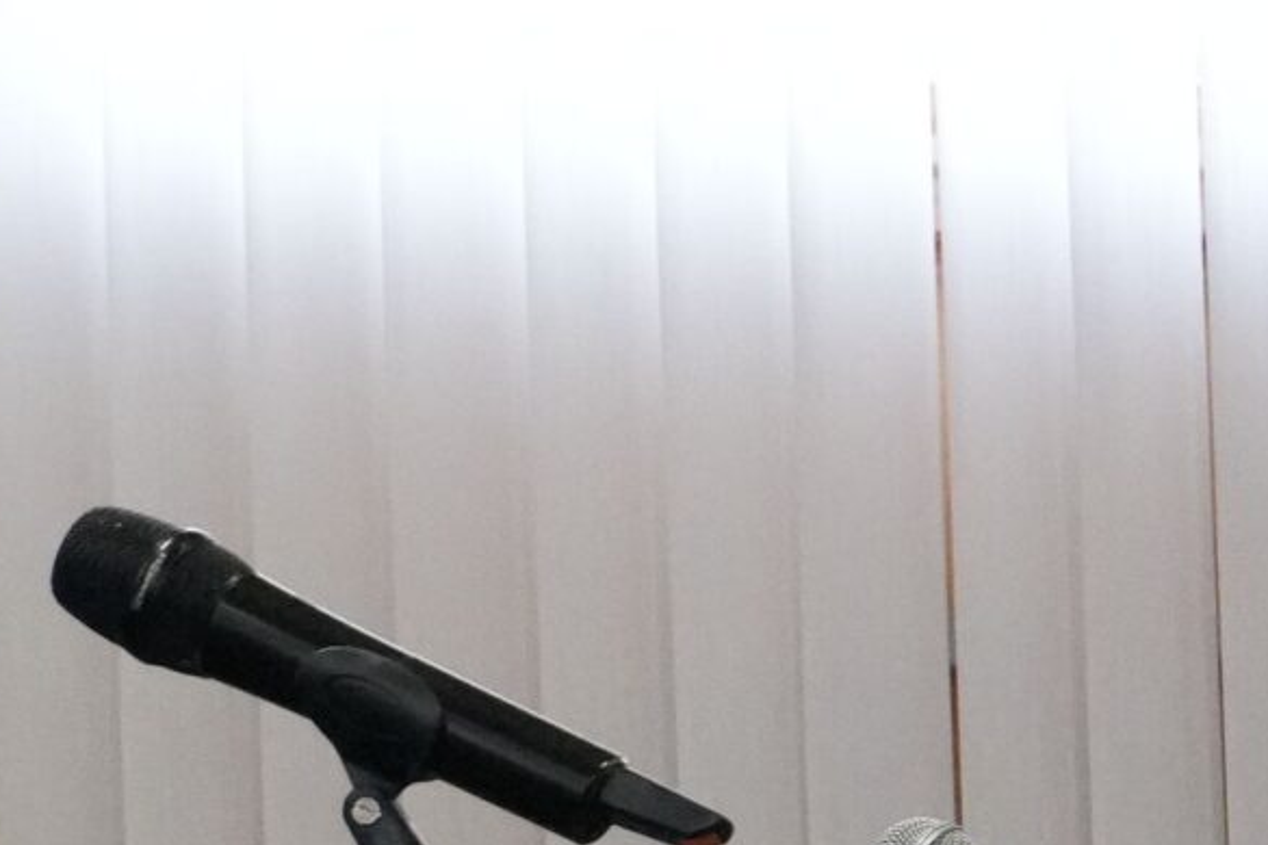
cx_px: -694
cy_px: 1258
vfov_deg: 3.4
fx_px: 14094
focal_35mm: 400
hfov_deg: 5.1
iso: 6400
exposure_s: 1/80
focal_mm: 61
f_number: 9
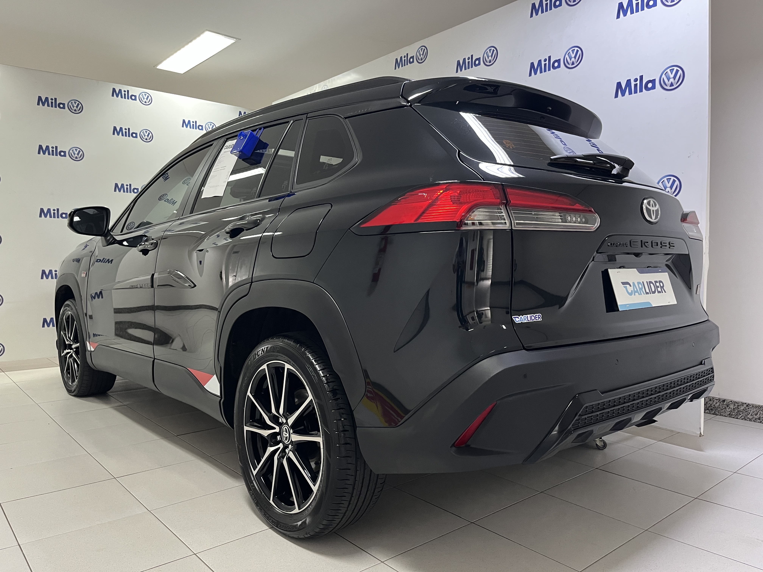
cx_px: 382
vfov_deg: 53.1
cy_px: 286
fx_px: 573
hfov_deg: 67.3
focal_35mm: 26
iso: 320
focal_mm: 5.1
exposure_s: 1/60
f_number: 1.6
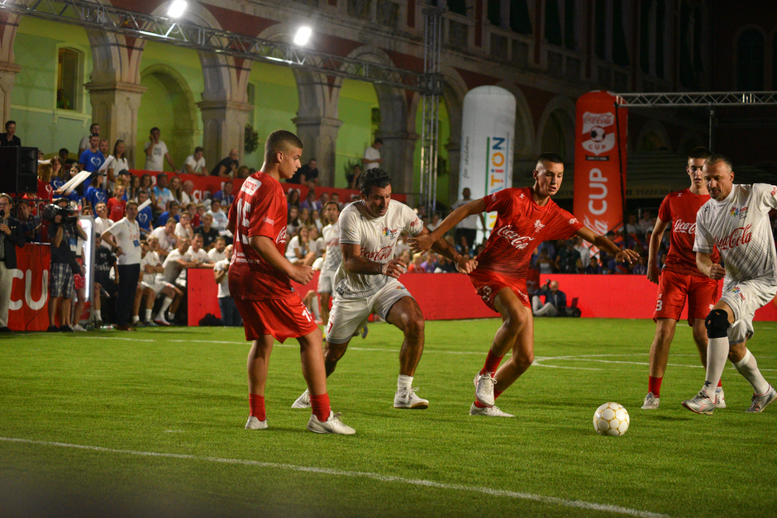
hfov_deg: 26.0
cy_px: 259
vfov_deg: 17.5
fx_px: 1684
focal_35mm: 78
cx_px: 388
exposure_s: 1/800
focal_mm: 78
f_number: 4
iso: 6400
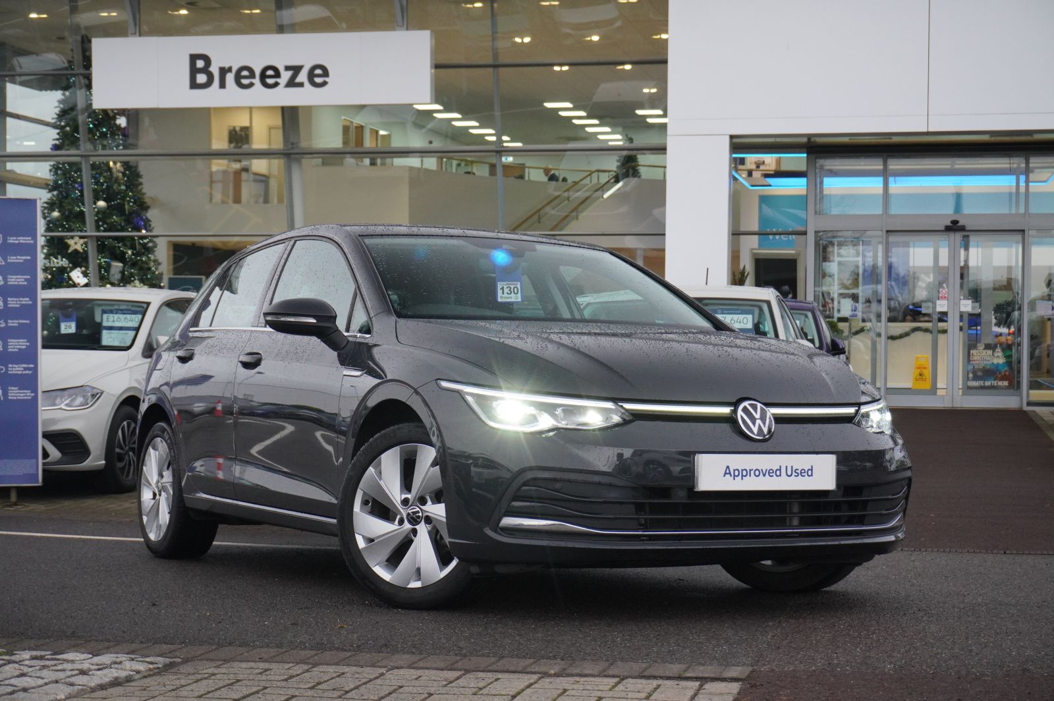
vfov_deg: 22.0
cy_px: 350
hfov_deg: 32.7
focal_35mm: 62
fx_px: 1799
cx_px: 527
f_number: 5.6
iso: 1600
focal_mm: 41
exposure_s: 1/160
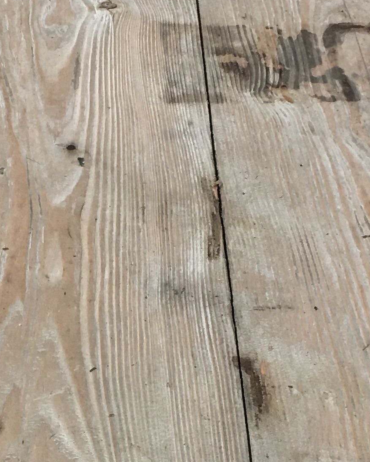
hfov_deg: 14.8
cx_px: 112
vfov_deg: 18.2
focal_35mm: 104
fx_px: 1423
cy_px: 391
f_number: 2.2
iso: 40
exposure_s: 1/33
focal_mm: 4.15
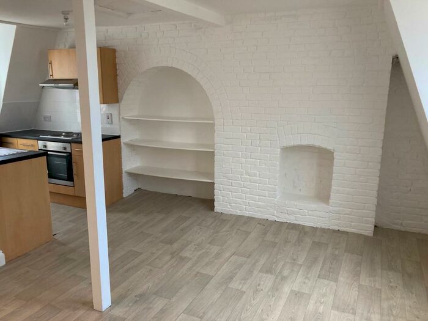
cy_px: 160
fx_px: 346
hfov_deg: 63.4
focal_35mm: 28
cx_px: 214
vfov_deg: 49.7
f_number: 1.8
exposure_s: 1/50
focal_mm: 3.99
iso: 80
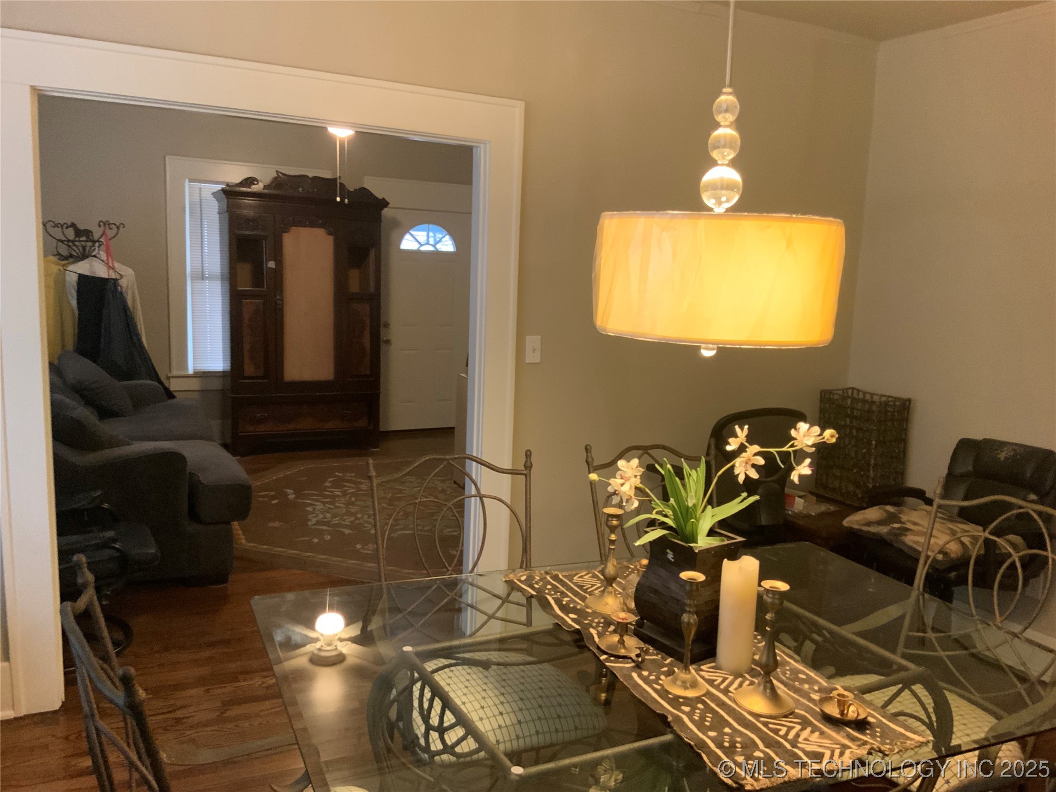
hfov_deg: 61.7
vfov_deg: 48.2
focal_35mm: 29
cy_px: 396
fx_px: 885
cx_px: 528
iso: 320
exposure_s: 1/40
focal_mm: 3
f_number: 1.8
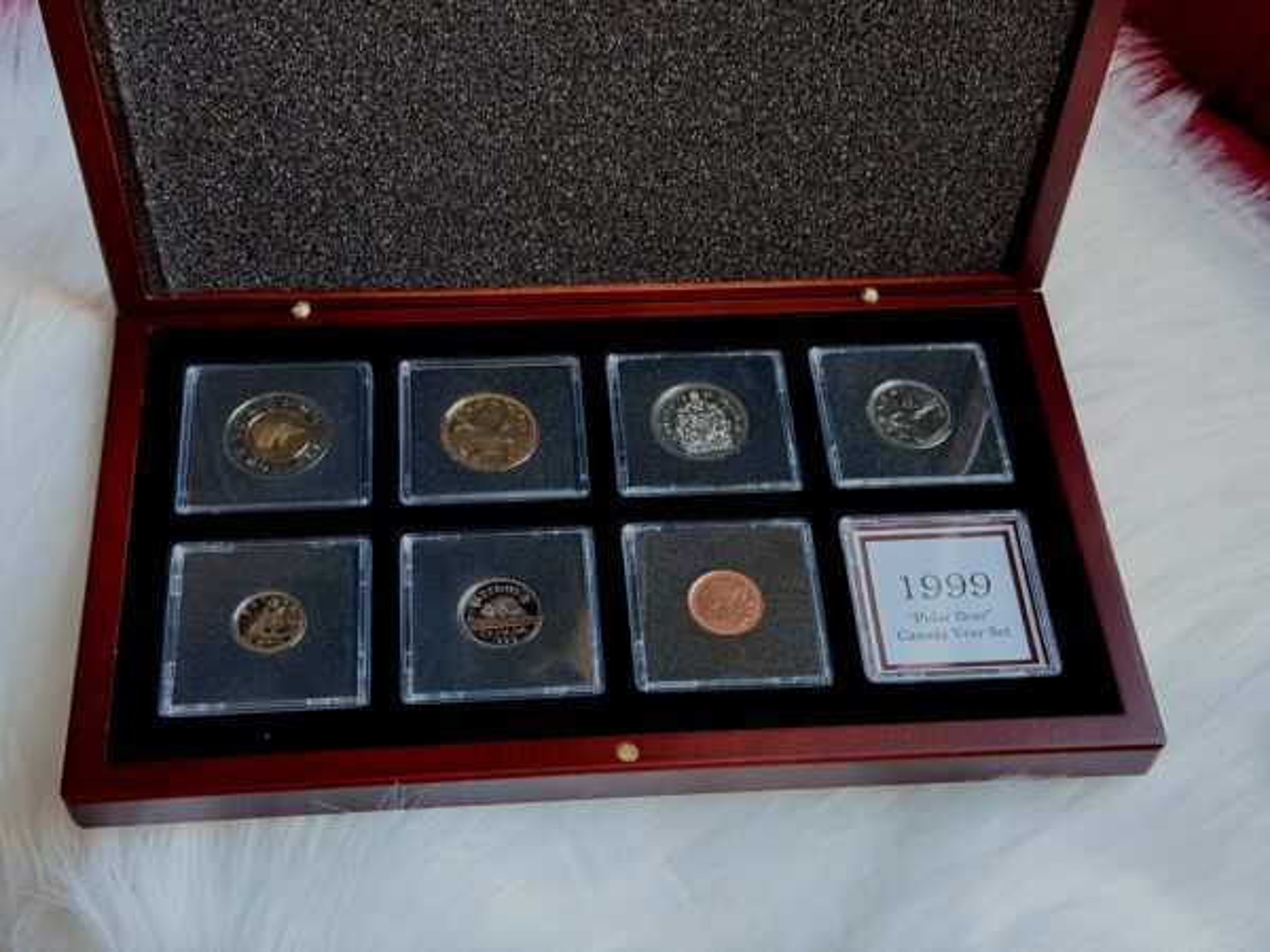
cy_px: 476
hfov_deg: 39.7
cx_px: 635
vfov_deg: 30.3
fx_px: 1761
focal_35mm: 48
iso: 500
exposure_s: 1/40
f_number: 1.78
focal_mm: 6.76
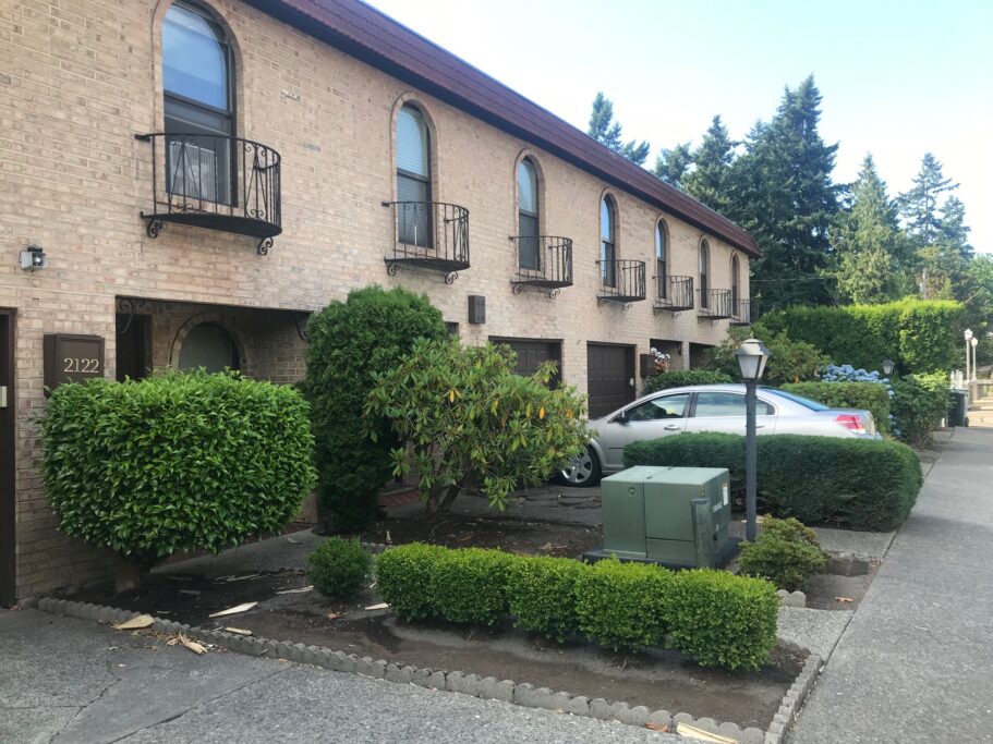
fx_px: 803
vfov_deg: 49.7
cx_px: 496
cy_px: 372
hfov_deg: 63.5
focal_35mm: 28
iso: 20
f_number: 1.8
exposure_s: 1/413
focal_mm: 3.99
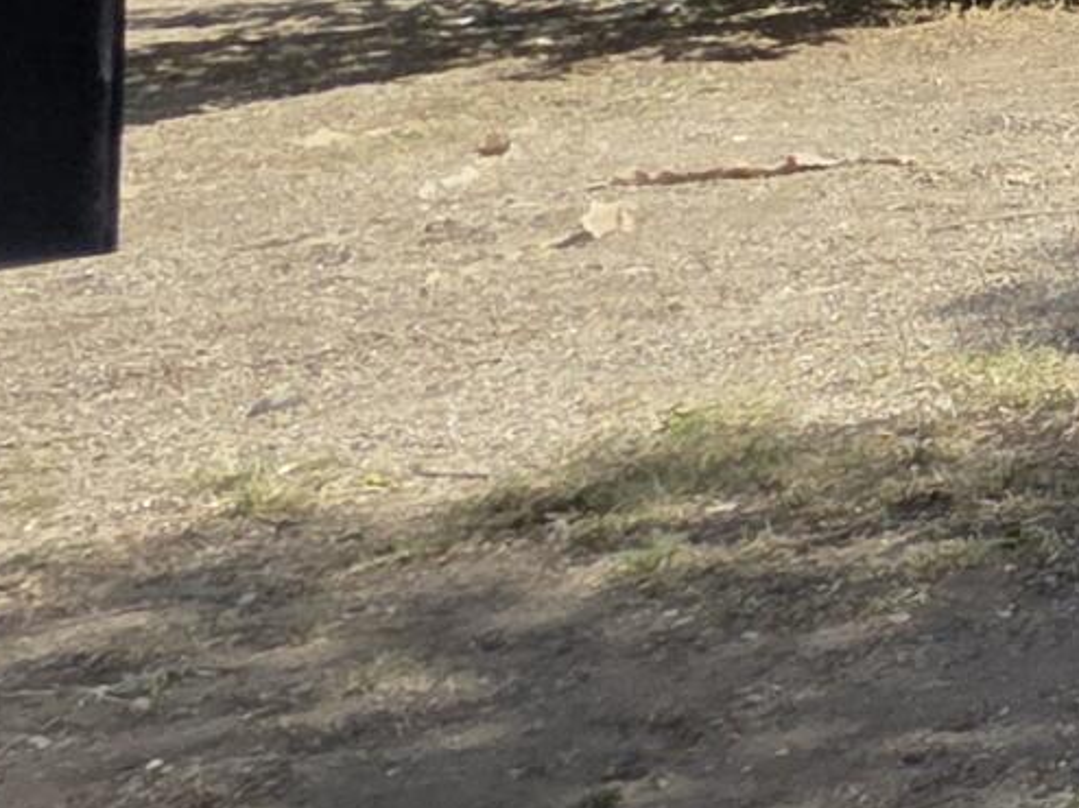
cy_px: -568
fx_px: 2461
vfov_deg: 16.2
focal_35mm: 79
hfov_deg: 12.8
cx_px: 2968
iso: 40
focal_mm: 2.2
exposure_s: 1/2228
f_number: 1.9
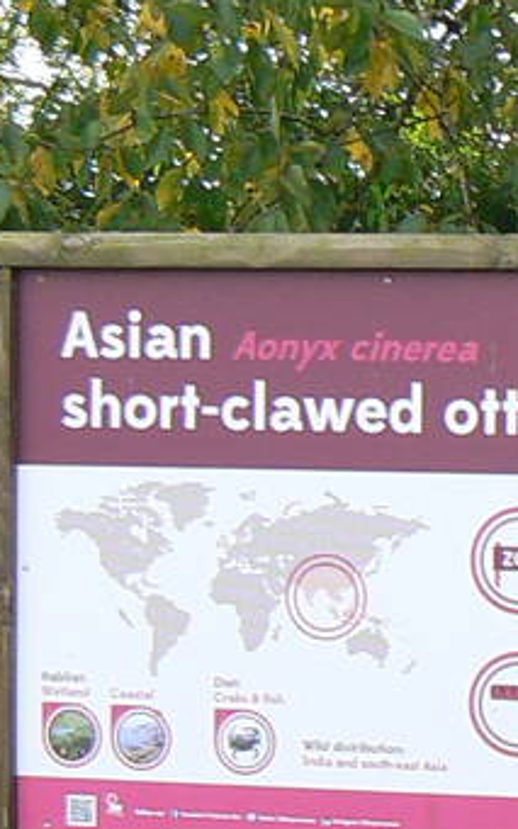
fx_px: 4045
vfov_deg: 11.6
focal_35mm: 179
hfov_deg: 7.2
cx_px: 781
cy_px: 827
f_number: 4.5
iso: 80
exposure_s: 1/125
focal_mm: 6
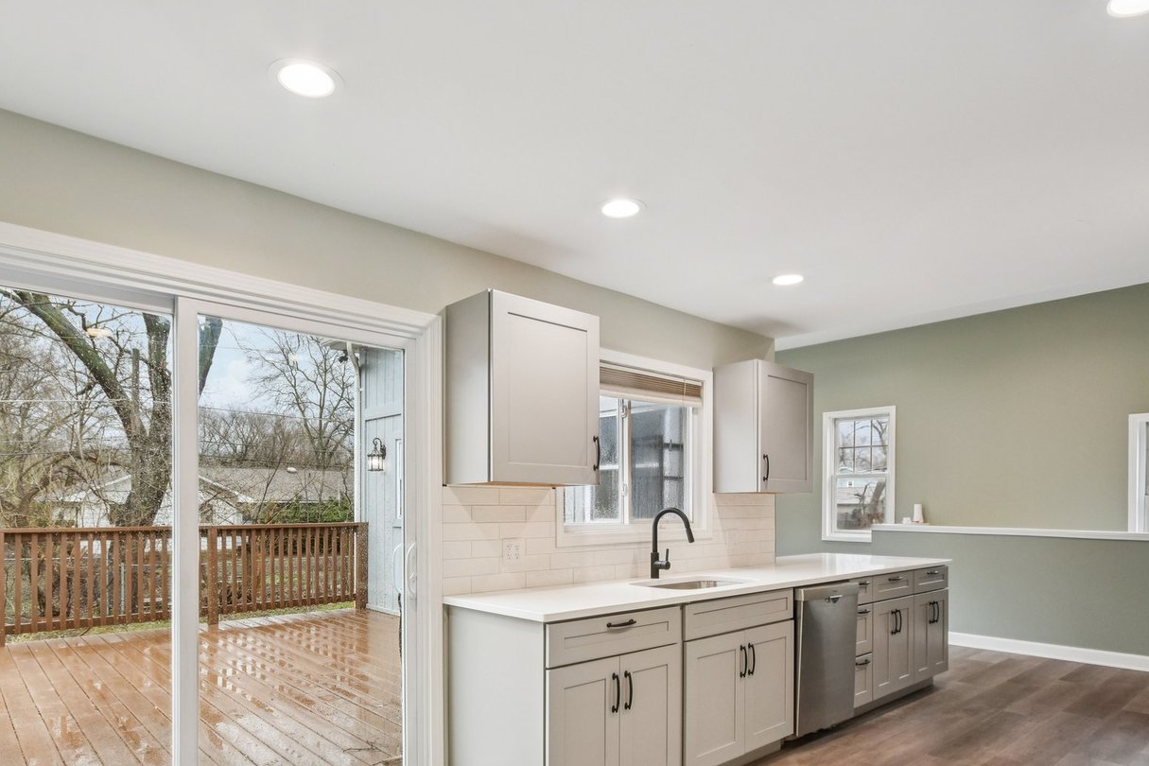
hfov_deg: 83.8
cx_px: 523
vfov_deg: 60.7
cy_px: 500
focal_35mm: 20
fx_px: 638
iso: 400
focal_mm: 10
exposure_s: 1/40
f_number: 8
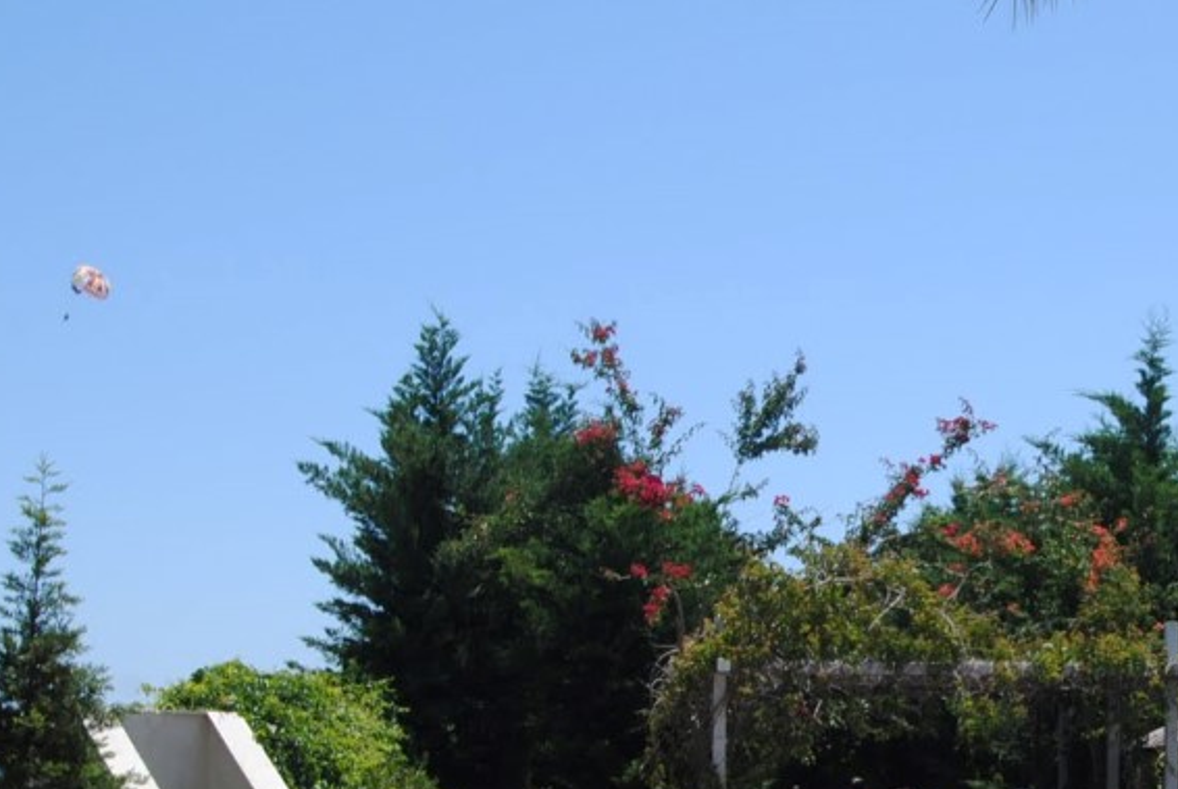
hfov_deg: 26.9
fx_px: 2392
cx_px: 1000
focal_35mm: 73
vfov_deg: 18.5
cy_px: 650
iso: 100
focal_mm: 24
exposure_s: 1/250
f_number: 8
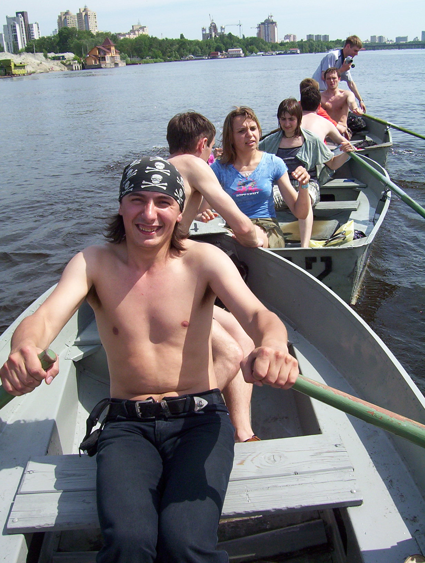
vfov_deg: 43.8
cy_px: 282
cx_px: 212
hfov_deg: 33.7
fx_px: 701
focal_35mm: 43
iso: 100
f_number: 5.17
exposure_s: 1/711
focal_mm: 5.77
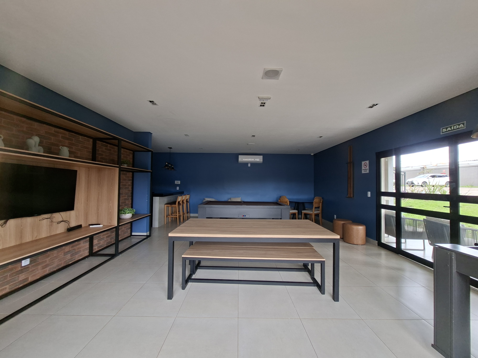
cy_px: 179
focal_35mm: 13
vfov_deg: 89.9
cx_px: 239
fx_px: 180
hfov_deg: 106.2
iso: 40
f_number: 2.2
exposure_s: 1/60
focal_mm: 1.74
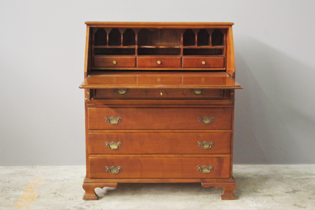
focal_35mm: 60
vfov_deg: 22.6
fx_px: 525
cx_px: 158
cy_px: 105
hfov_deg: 33.4
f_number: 4.5
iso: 6400
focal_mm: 40
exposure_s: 1/80
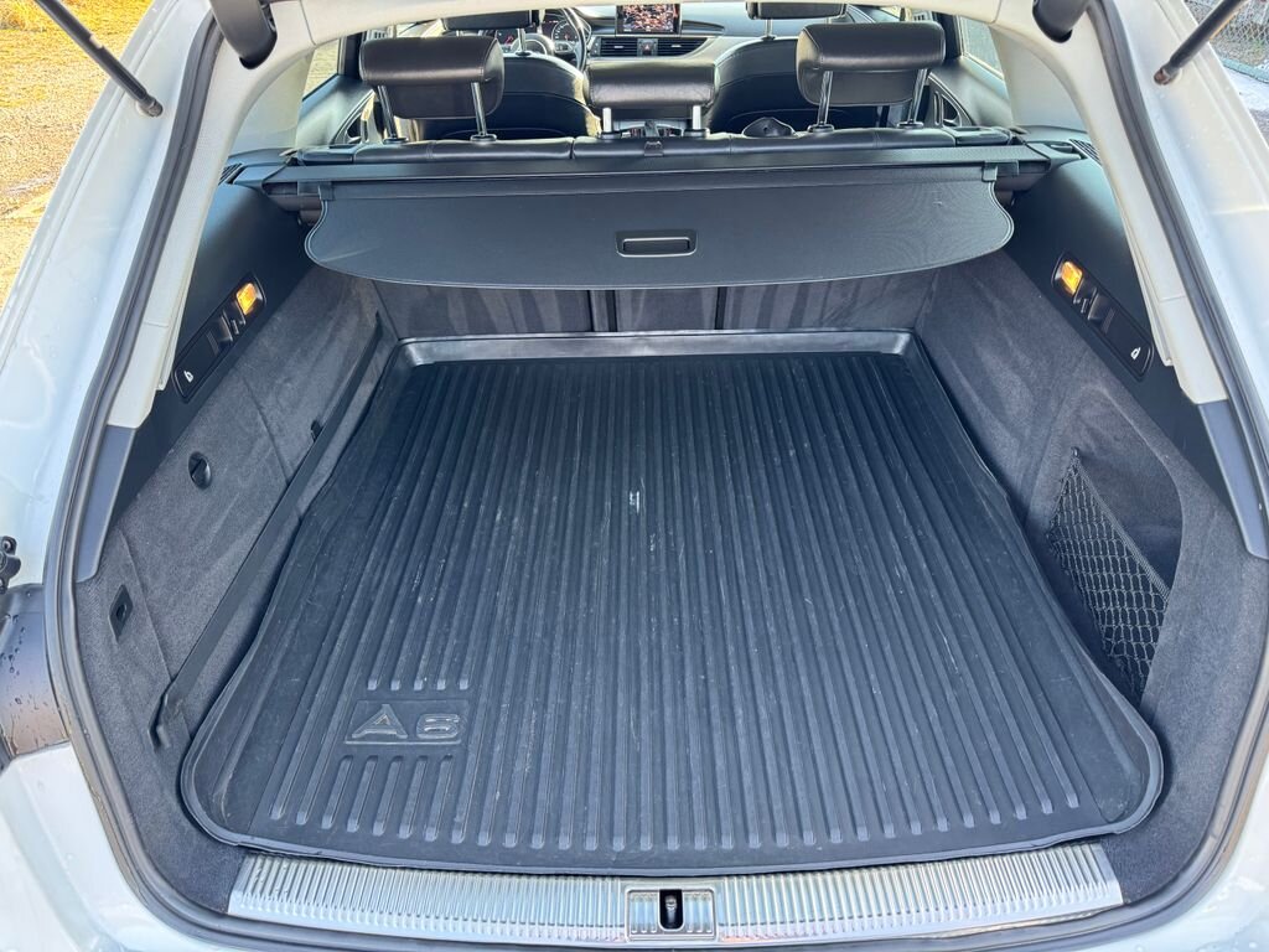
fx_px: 880
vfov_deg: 56.8
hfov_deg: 71.6
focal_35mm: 24
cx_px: 634
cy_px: 476
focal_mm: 6.76
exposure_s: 1/121
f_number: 1.78
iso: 160
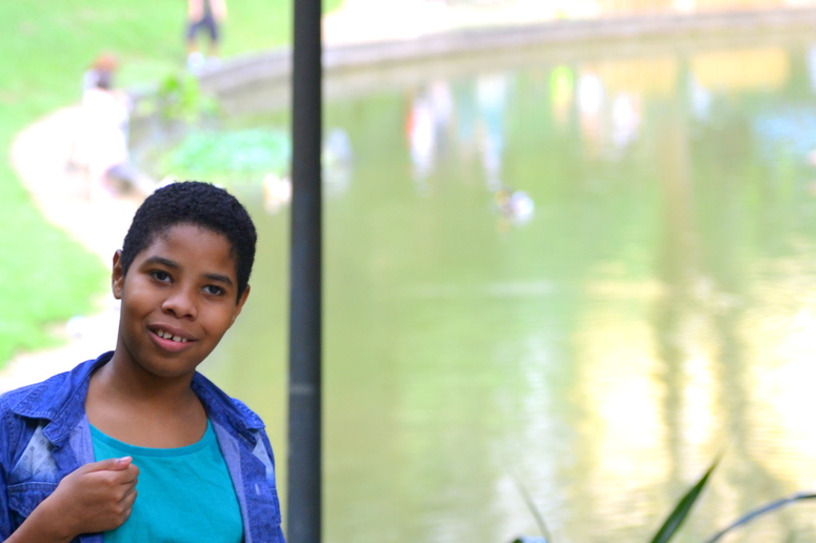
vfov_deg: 6.2
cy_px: 404
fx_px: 5002
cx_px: 300
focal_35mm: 221
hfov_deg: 9.3
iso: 400
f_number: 5
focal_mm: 95
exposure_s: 1/100
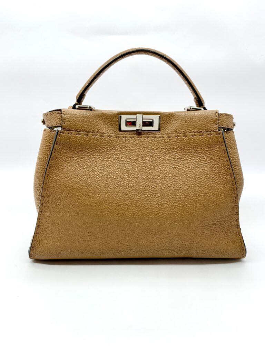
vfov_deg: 67.3
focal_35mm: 26
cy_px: 177
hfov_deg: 53.1
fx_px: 265
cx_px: 132
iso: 25
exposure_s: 1/100
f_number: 1.8
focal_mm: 4.25
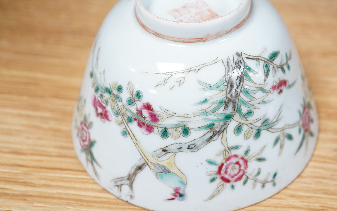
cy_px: 93
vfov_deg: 20.0
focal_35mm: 65
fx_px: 597
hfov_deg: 31.5
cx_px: 194
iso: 2500
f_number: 3.5
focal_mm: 30
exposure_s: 1/320
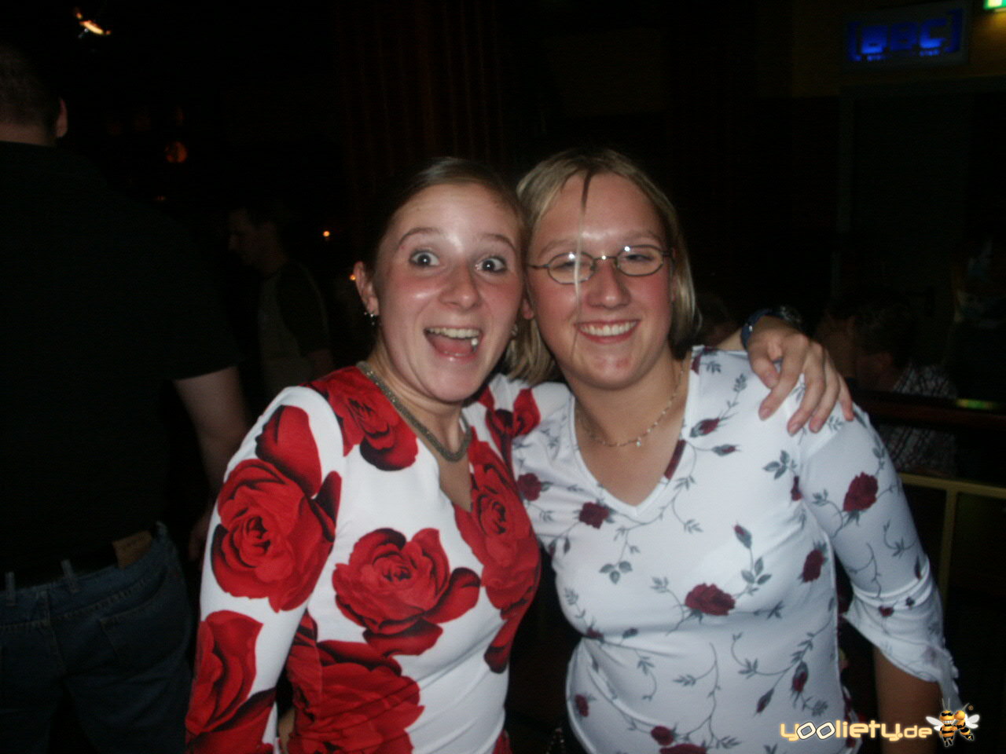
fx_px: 814
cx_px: 503
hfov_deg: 63.4
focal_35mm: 28
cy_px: 377
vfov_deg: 49.7
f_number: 4
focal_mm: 7.21
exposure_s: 1/45
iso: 200
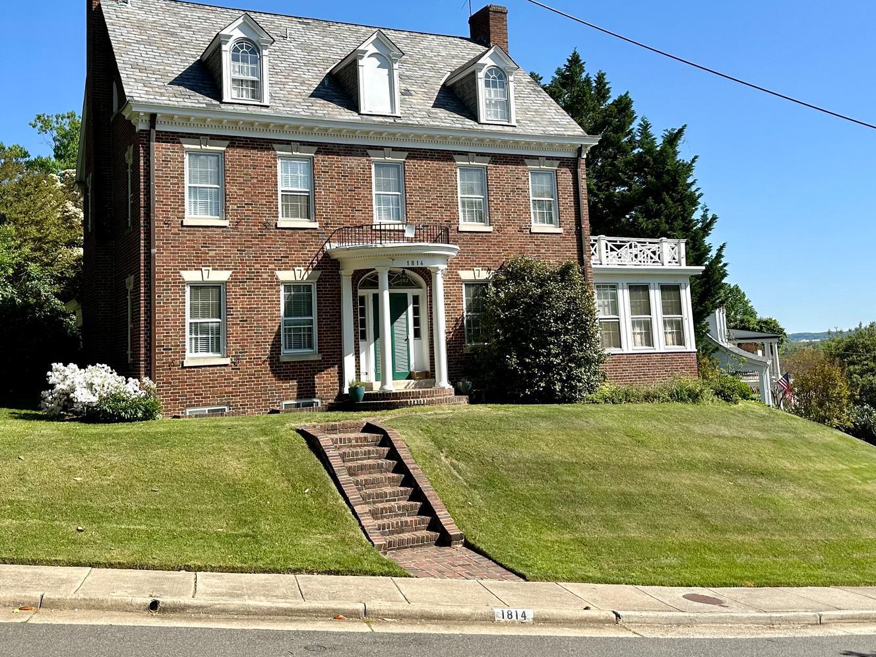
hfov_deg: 50.1
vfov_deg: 38.3
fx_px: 936
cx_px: 406
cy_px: 226
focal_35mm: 37
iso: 80
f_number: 1.78
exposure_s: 1/4184
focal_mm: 6.86
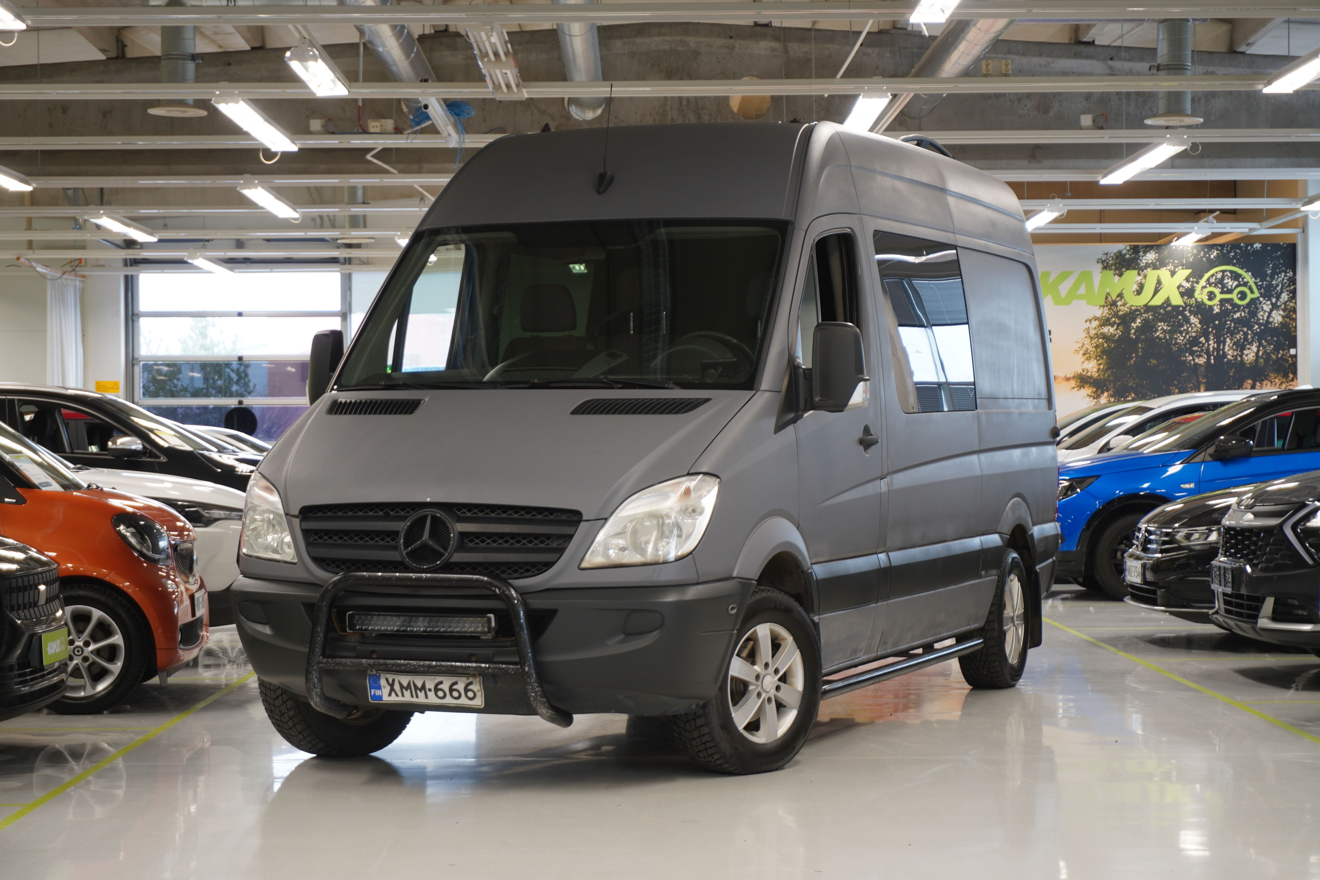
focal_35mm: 75
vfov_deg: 18.2
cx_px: 660
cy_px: 440
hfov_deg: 27.0
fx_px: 2750
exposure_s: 1/6
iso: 100
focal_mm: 50
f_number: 5.6
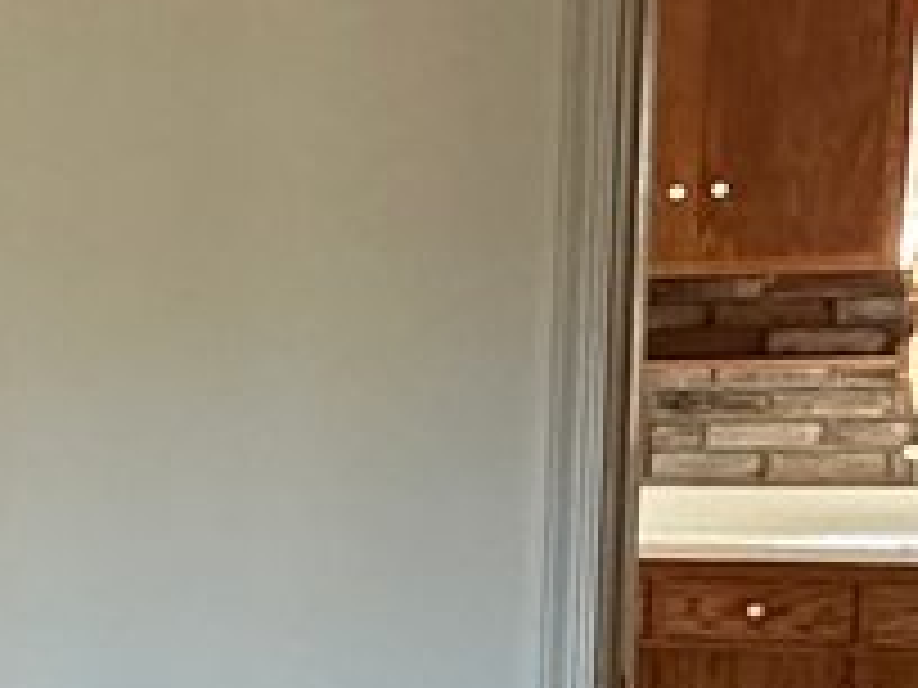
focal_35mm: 104
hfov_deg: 14.4
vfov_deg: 14.0
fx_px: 2758
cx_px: -1105
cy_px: 681
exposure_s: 1/80
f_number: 2.2
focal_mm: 2.22
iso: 320
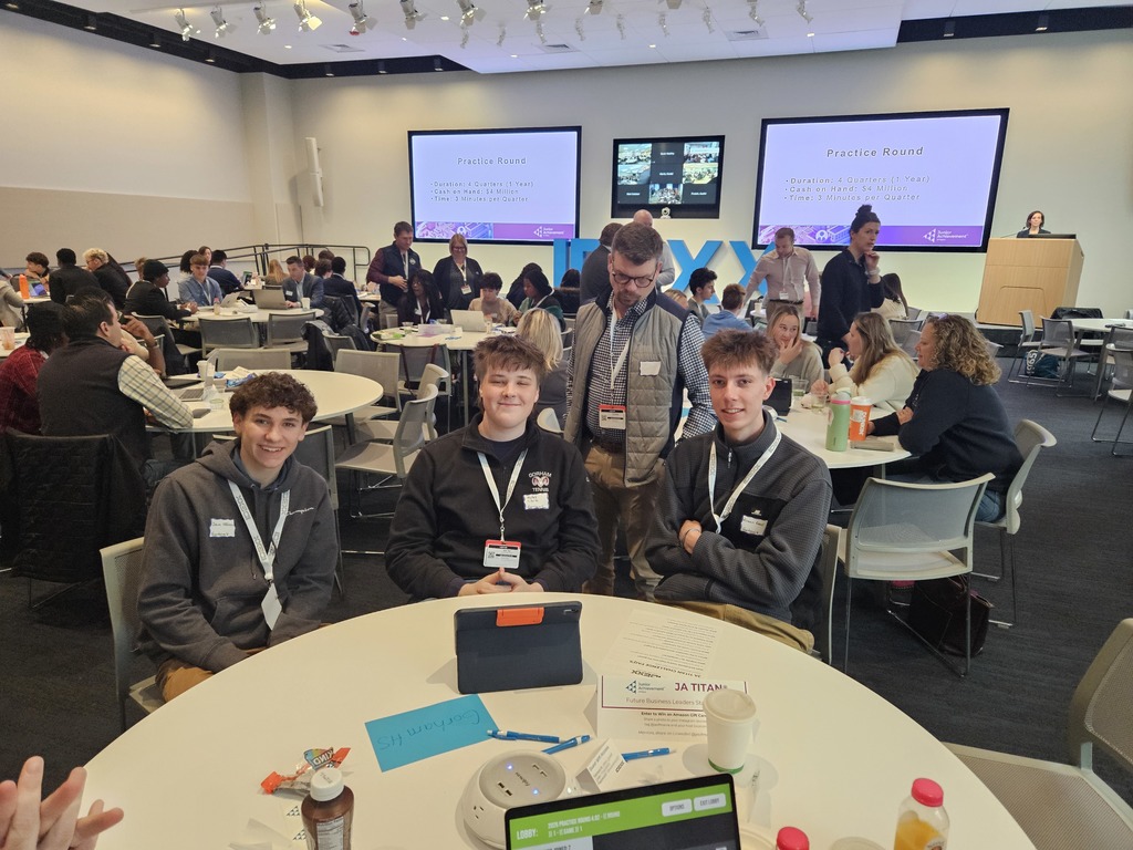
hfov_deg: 73.9
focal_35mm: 23
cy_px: 425
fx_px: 753
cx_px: 566
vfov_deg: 58.9
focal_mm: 5.4
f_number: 1.8
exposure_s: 1/120
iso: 640
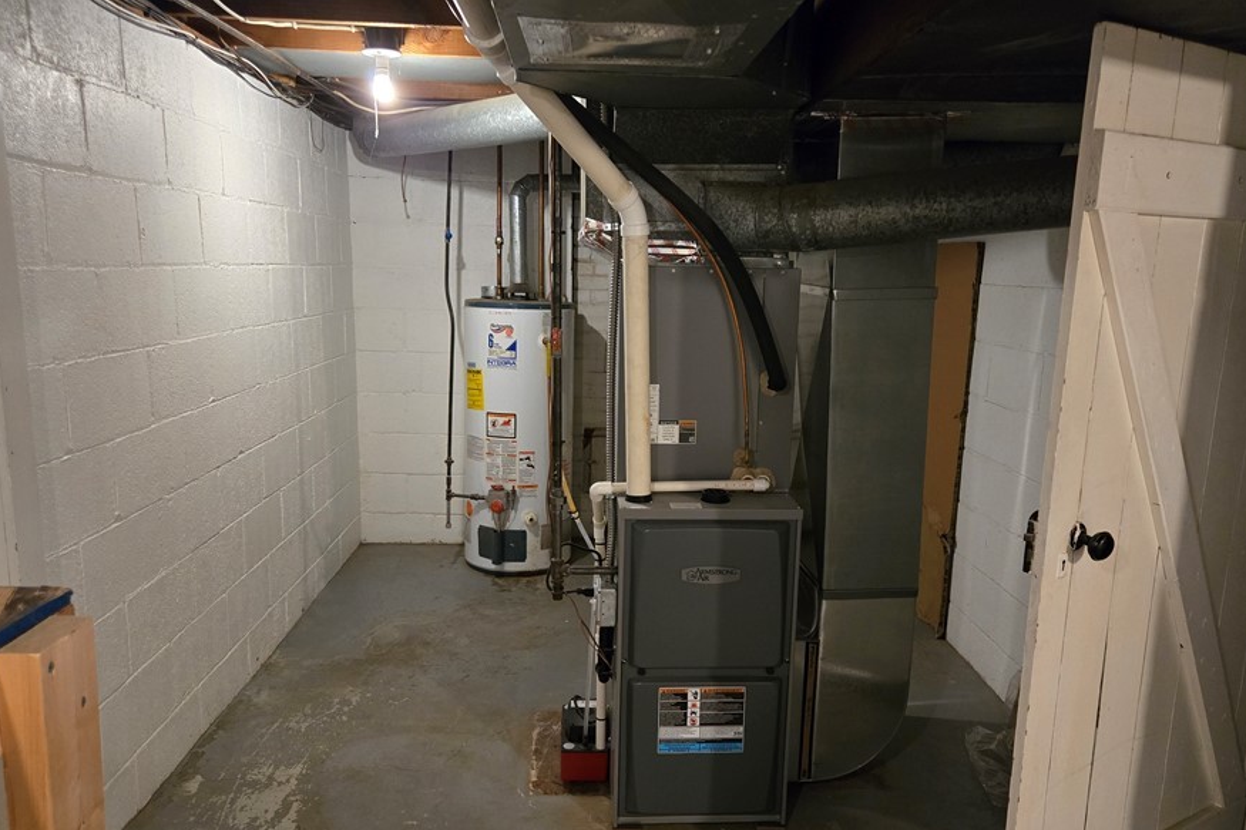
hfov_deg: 65.5
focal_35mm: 28
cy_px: 454
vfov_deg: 46.3
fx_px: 969
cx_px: 629
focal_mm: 5.4
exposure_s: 1/60
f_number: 1.8
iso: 1000
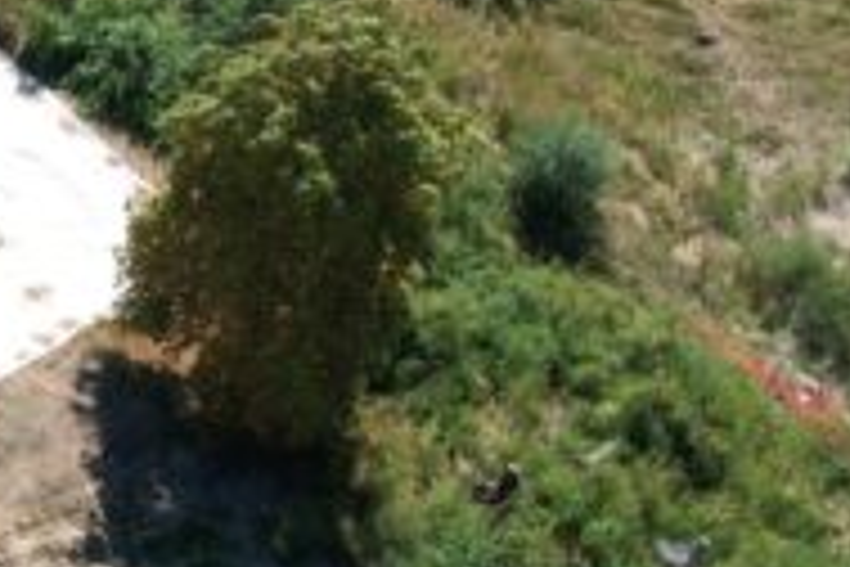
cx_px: -643
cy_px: 241
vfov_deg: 11.5
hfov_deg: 15.1
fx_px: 2810
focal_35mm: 119
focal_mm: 8.38
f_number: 2.8
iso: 100
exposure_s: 1/1250
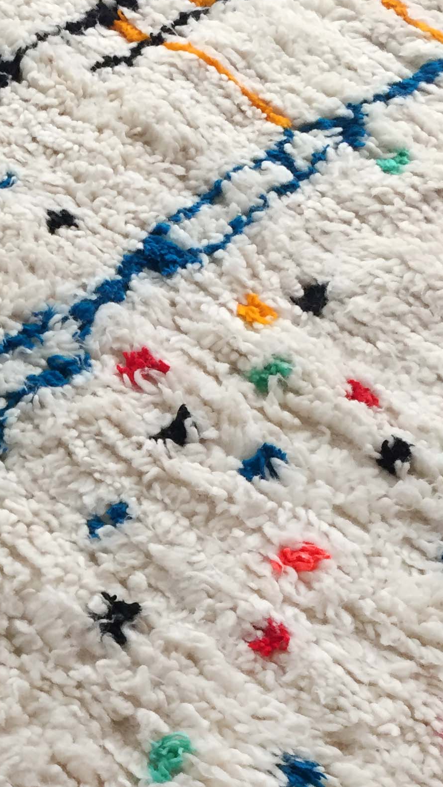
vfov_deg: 32.0
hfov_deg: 17.6
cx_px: -99
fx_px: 1358
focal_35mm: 65
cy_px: 556
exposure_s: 1/33
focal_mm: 4.15
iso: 100
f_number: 2.2
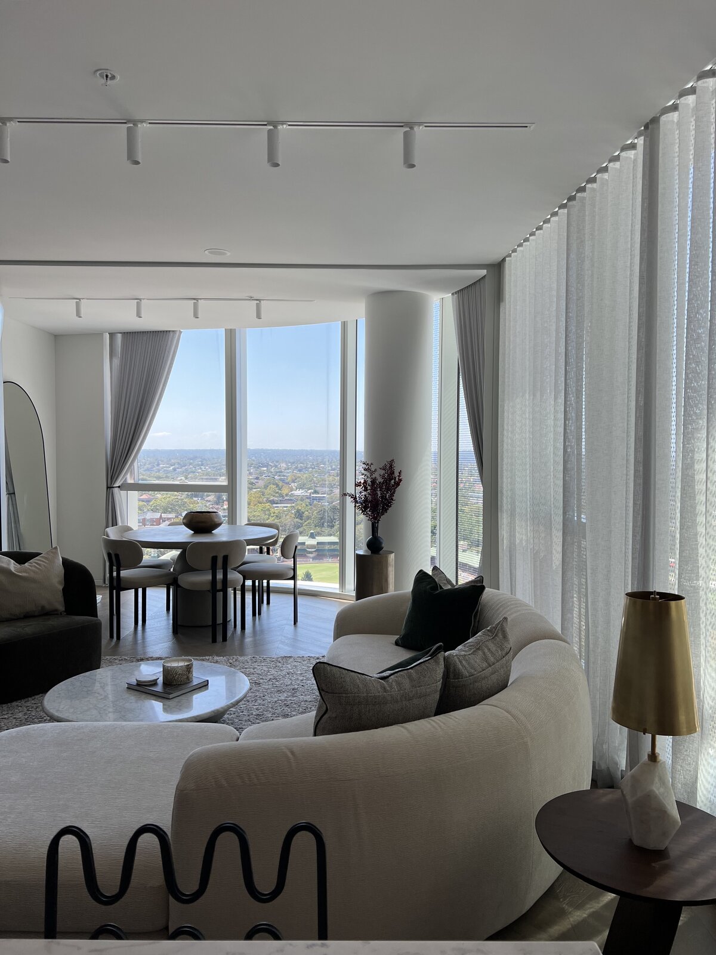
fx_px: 717
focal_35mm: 26
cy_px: 478
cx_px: 358
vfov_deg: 67.3
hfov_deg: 53.1
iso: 50
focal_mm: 5.7
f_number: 1.5
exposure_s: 1/639
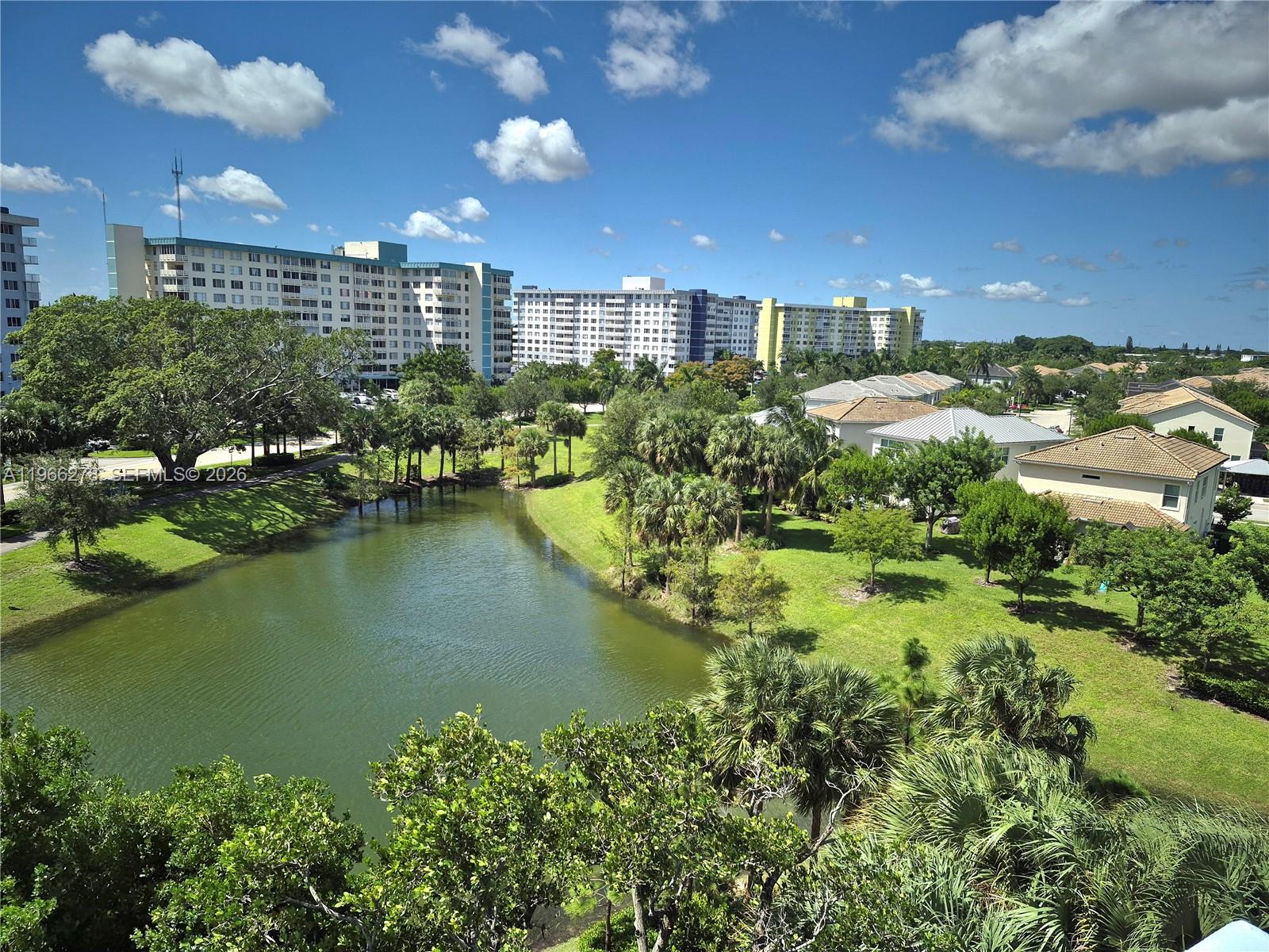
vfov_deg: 58.9
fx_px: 843
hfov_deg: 73.9
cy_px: 476
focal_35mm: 23
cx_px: 634
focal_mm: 5.4
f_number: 1.8
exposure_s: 1/2500
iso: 25
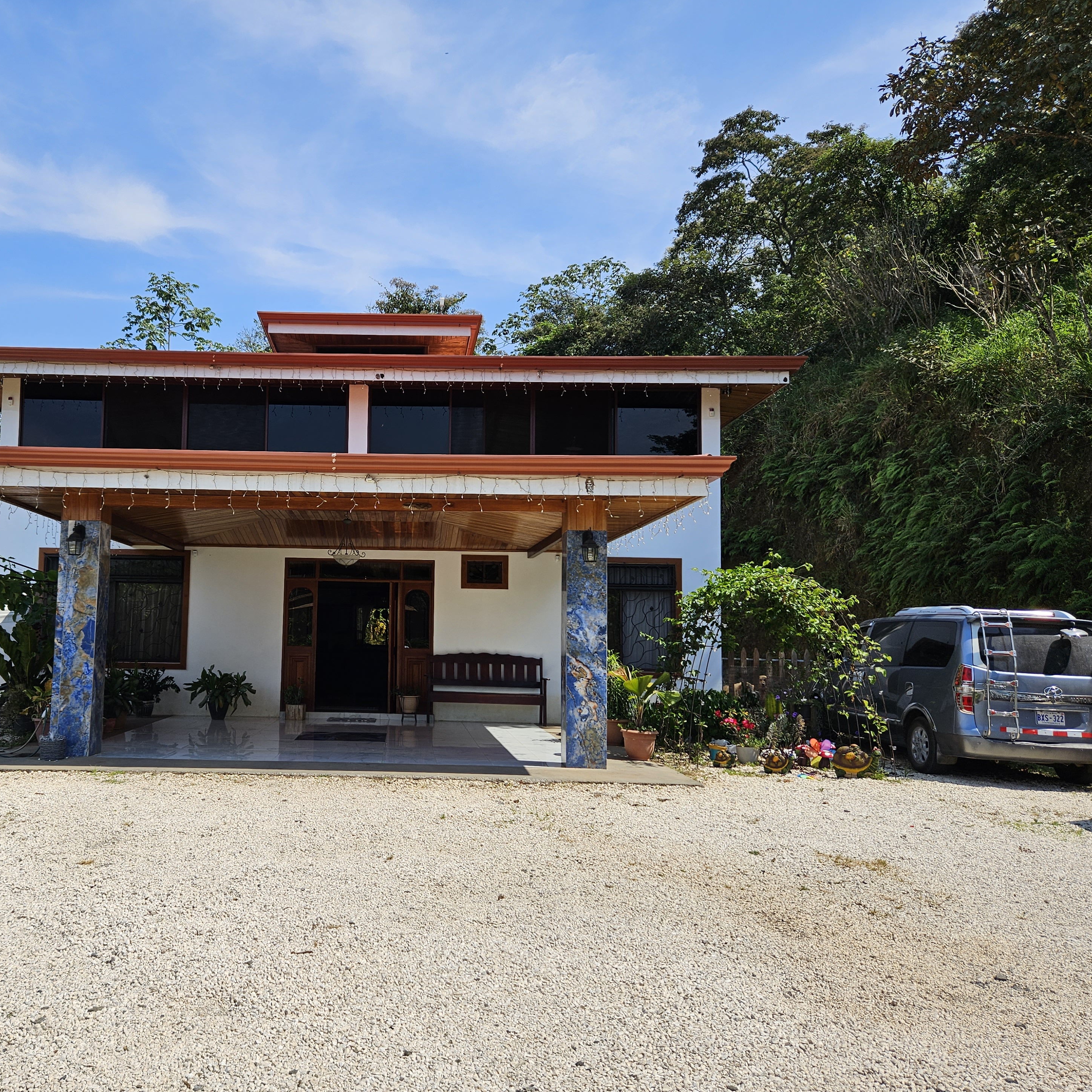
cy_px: 548
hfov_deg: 56.4
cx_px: 386
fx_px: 999
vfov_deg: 57.3
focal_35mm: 28
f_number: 1.8
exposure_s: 1/2163
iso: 25
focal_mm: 5.4
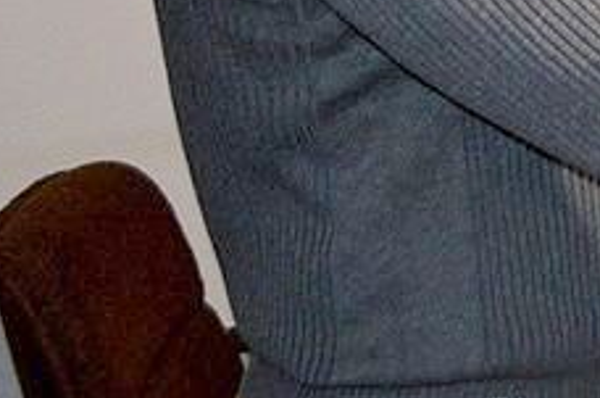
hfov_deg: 16.0
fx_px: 1929
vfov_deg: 11.1
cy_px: -269
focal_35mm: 116
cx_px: 926
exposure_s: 1/60
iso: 2000
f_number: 4
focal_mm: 22
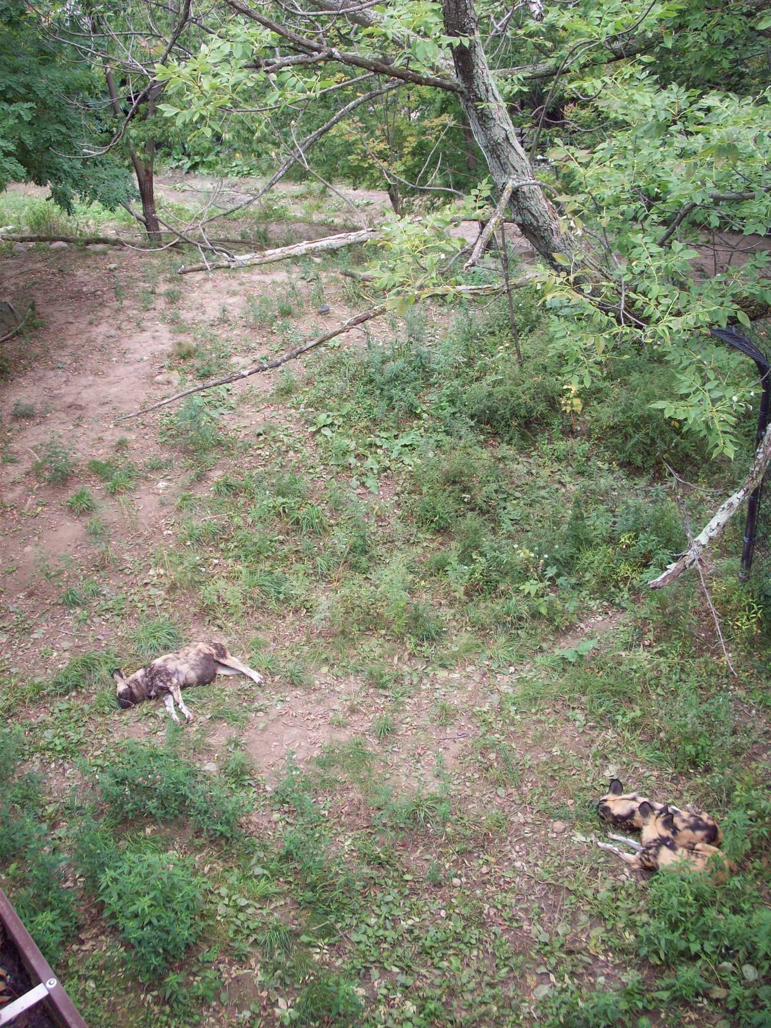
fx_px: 1099
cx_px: 386
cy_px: 514
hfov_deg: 38.7
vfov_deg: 50.1
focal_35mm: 37
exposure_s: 1/94.1
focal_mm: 6.2
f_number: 2.8
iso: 80
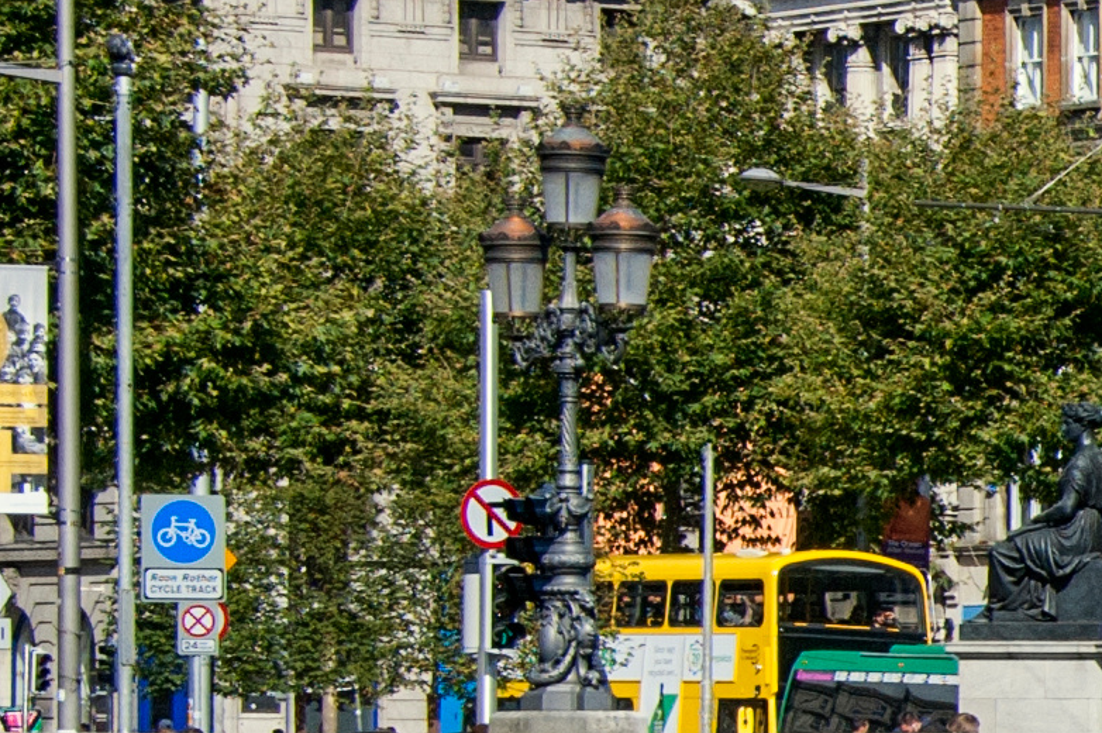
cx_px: 2625
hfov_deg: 6.8
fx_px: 8800
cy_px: 622
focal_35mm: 288
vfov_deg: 4.8
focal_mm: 35
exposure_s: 1/1000
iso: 250
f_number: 7.1
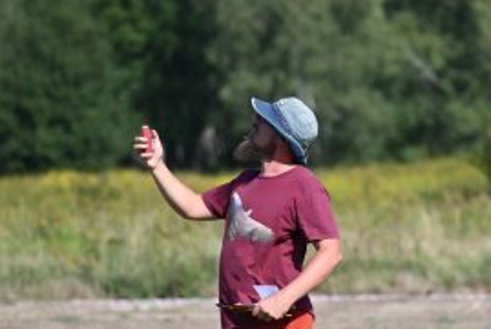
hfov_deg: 4.1
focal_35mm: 498
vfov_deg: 2.8
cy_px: 298
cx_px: 331
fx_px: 6799
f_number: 6.3
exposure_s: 1/2500
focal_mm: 270
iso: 640
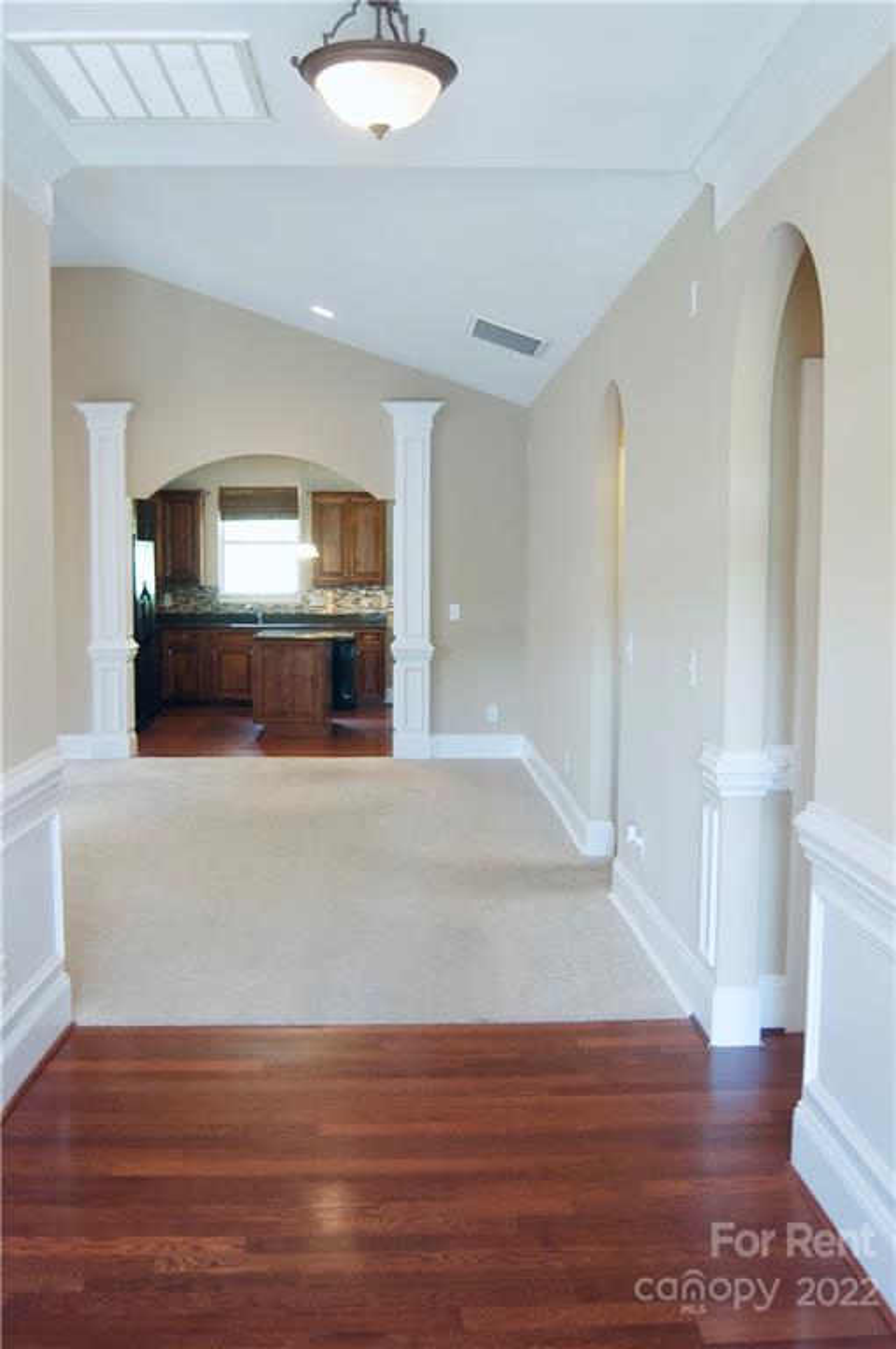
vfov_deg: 57.3
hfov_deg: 39.9
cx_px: 448
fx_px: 1235
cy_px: 674
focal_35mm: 33
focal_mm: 22
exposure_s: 1/60
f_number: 3.5
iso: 800
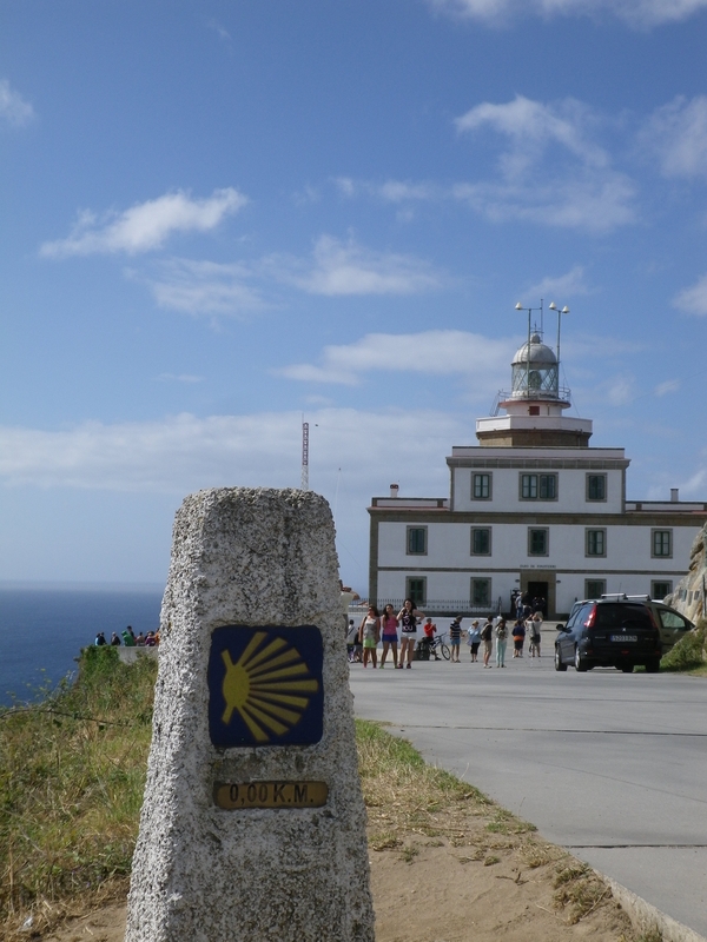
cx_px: 354
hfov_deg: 25.2
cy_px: 471
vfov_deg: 33.2
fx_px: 1579
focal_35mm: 58
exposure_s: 1/800
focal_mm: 10.56
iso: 80
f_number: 5.3
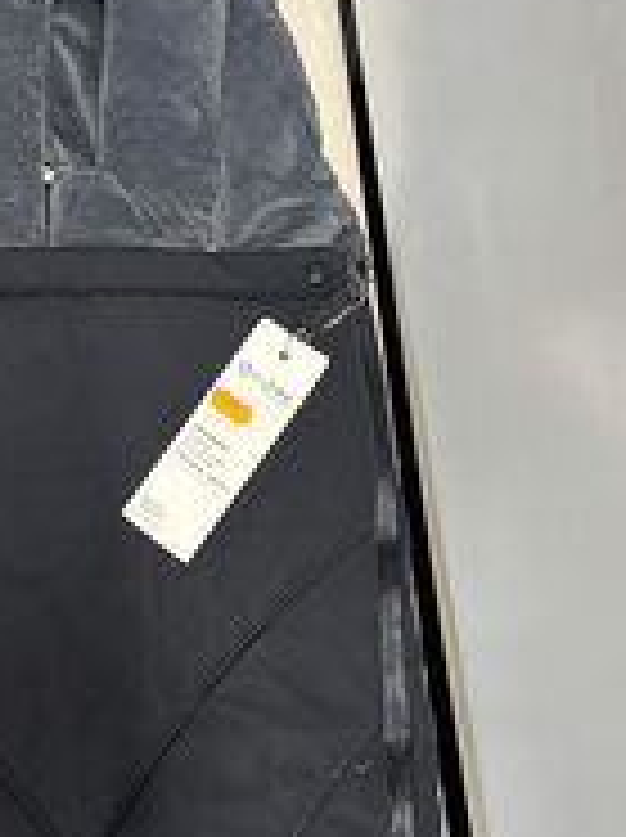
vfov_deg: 30.1
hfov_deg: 22.6
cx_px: 54
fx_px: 1523
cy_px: 657
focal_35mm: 63
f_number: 1.6
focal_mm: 5.96
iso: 160
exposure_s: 1/50
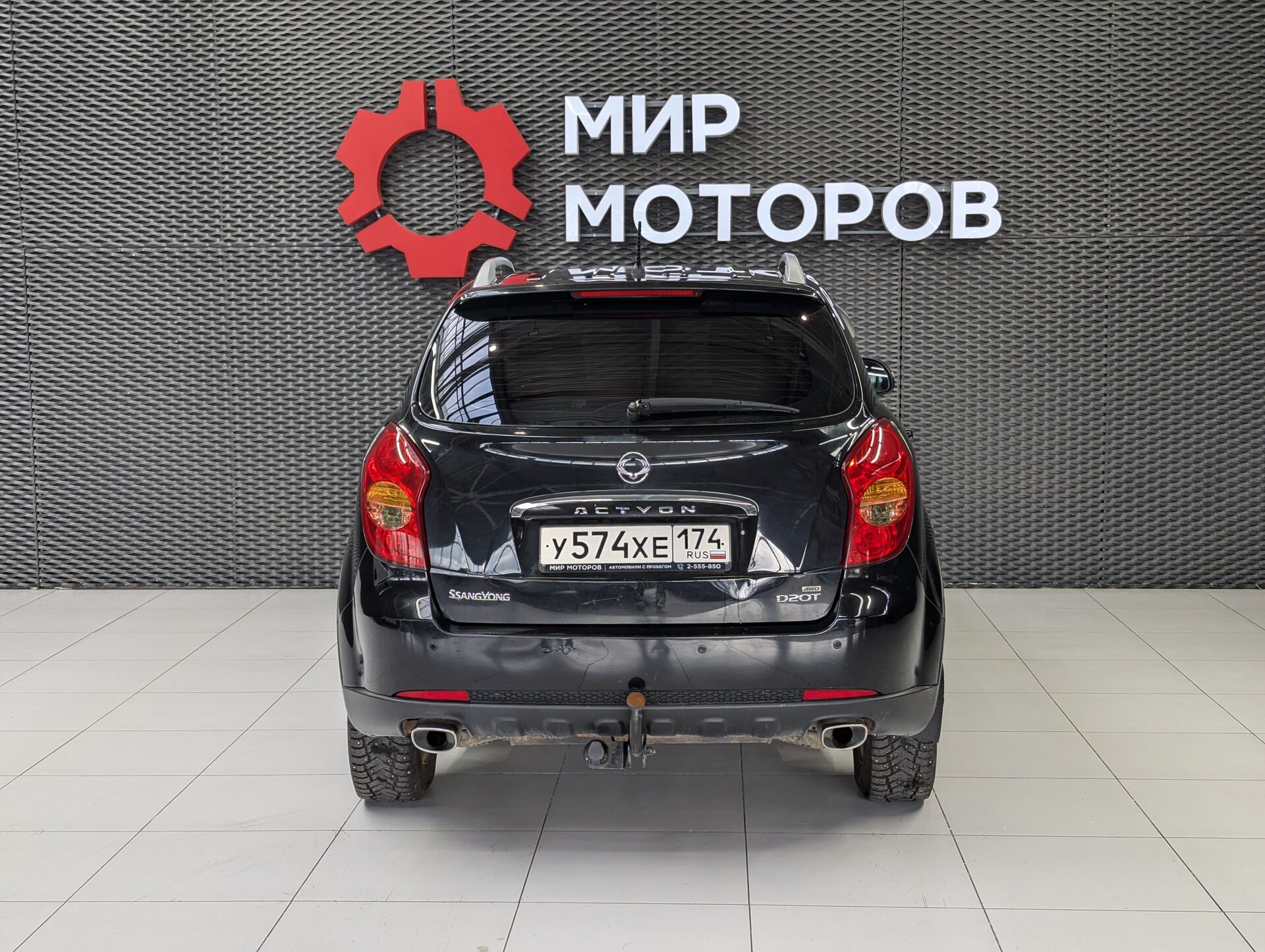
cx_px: 632
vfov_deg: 30.3
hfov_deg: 39.6
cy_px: 476
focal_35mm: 48
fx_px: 1757
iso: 54
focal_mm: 6.81
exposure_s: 1/191
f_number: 1.85
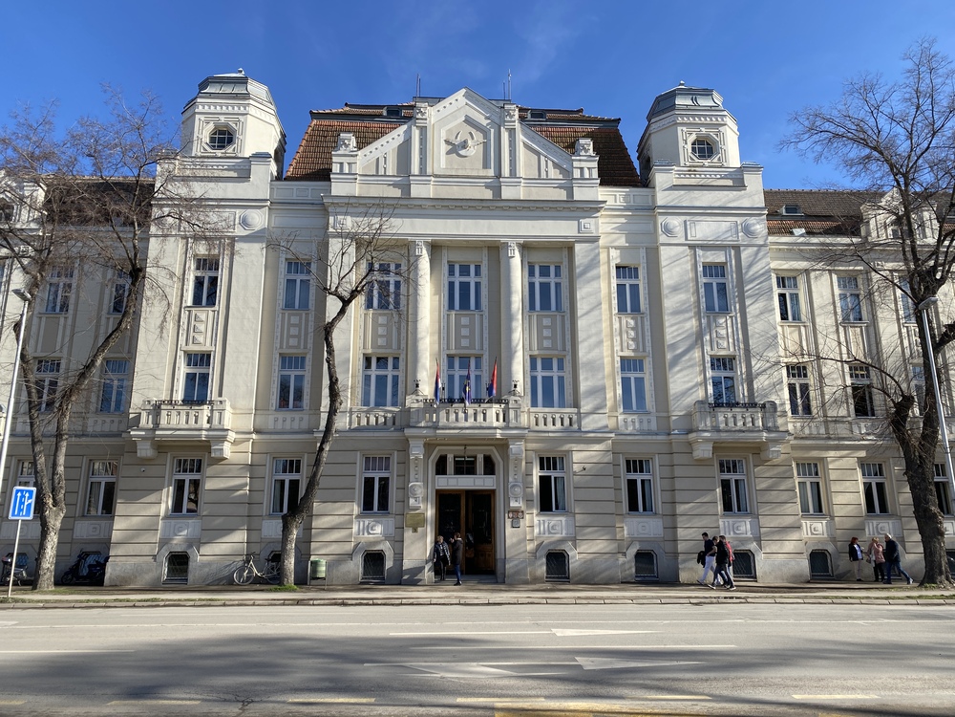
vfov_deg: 53.1
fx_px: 717
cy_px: 358
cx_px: 478
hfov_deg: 67.3
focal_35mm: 26
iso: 32
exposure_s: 1/1927
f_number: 1.8
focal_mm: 4.25
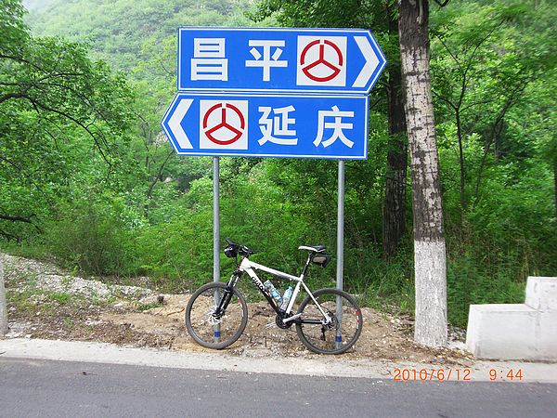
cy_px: 209
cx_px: 278
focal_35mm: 55
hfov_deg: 34.9
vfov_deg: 26.6
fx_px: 885
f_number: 3.3
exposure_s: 1/320
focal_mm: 9
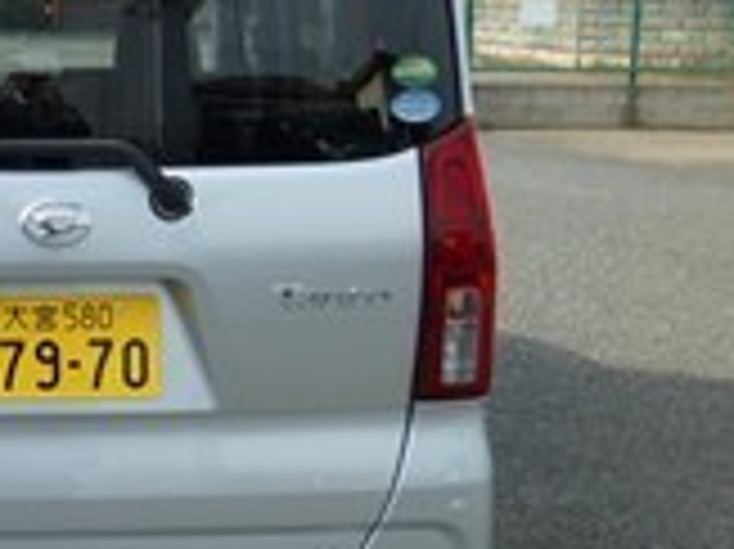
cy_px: 171
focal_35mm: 59
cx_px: 27
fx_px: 1250
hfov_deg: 30.7
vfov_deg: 24.6
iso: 100
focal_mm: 4.3
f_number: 2.8
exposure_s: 1/1000
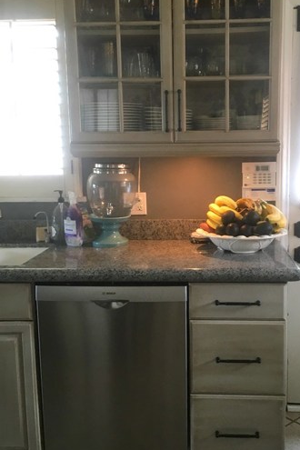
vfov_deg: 49.6
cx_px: 189
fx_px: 487
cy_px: 221
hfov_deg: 34.0
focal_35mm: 39
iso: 80
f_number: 2.2
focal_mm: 4.15
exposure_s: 1/30
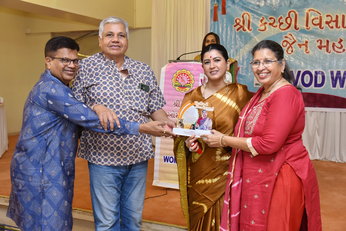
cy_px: 116
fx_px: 423
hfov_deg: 44.5
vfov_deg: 30.5
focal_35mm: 44
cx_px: 173
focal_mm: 44
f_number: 6.3
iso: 800
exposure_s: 1/160
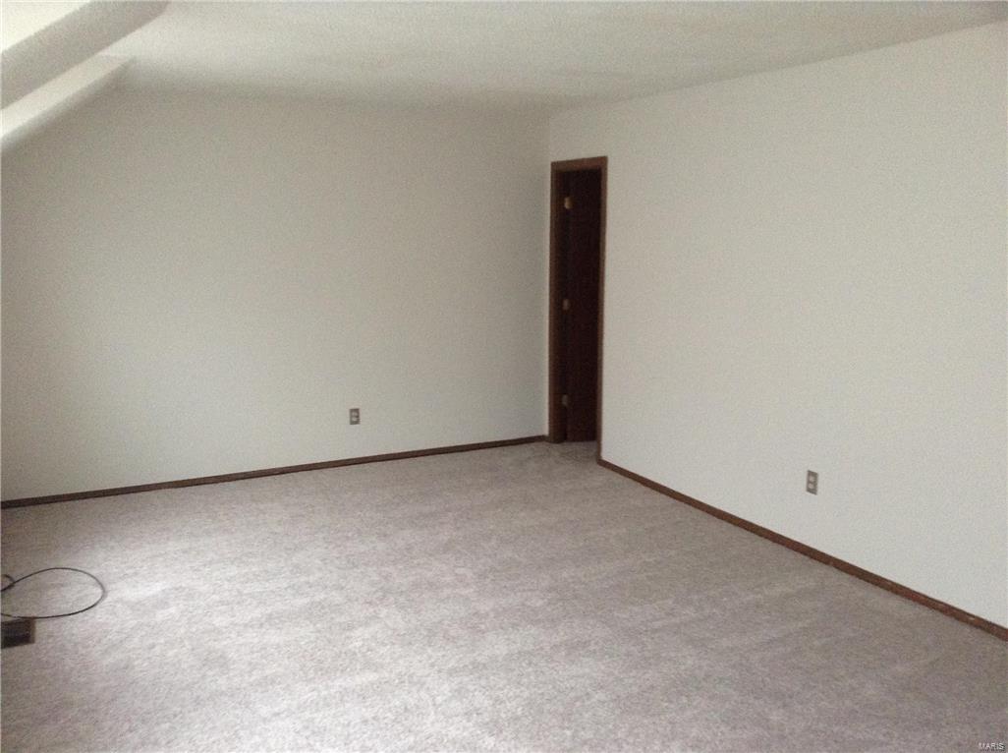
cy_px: 376
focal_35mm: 33
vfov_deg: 42.8
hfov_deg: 55.4
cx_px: 504
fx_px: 959
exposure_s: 1/24
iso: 200
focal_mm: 3.3
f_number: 2.4
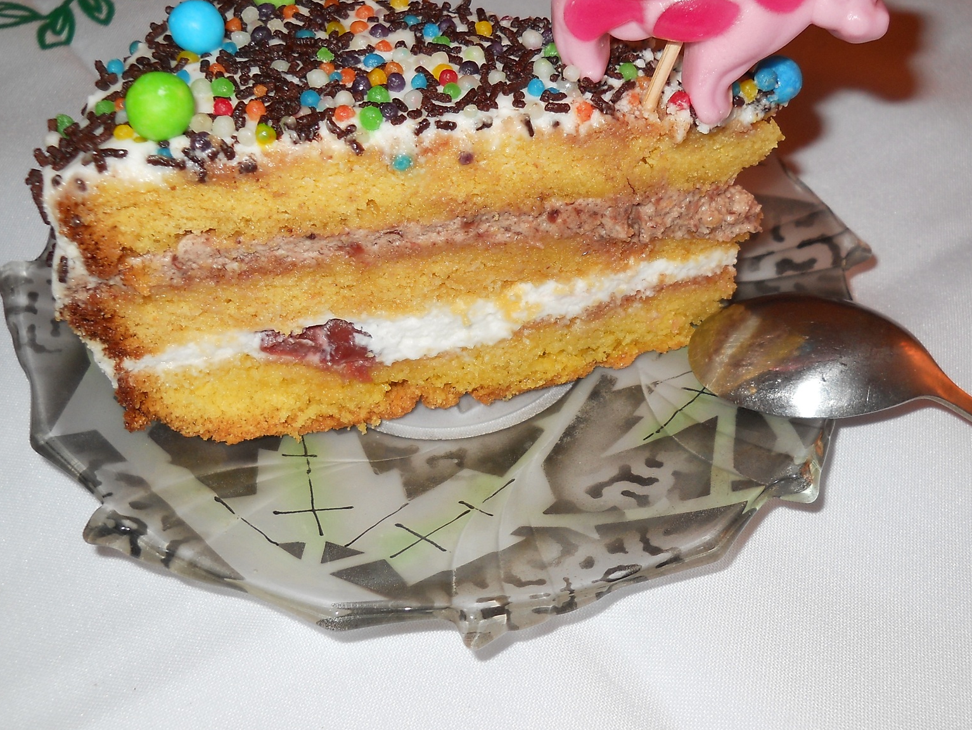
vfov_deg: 30.3
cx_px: 546
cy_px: 362
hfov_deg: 39.6
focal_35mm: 48
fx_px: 1348
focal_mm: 6.72
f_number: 5.5
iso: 80
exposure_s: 1/30
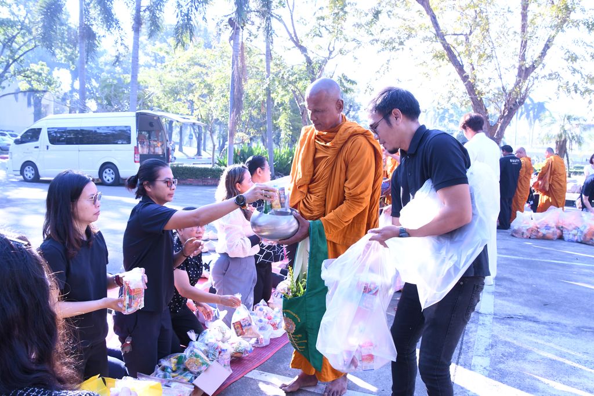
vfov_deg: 42.3
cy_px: 198
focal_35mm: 31
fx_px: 512
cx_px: 297
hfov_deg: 60.3
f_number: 8
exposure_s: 1/250
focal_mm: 21
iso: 1250
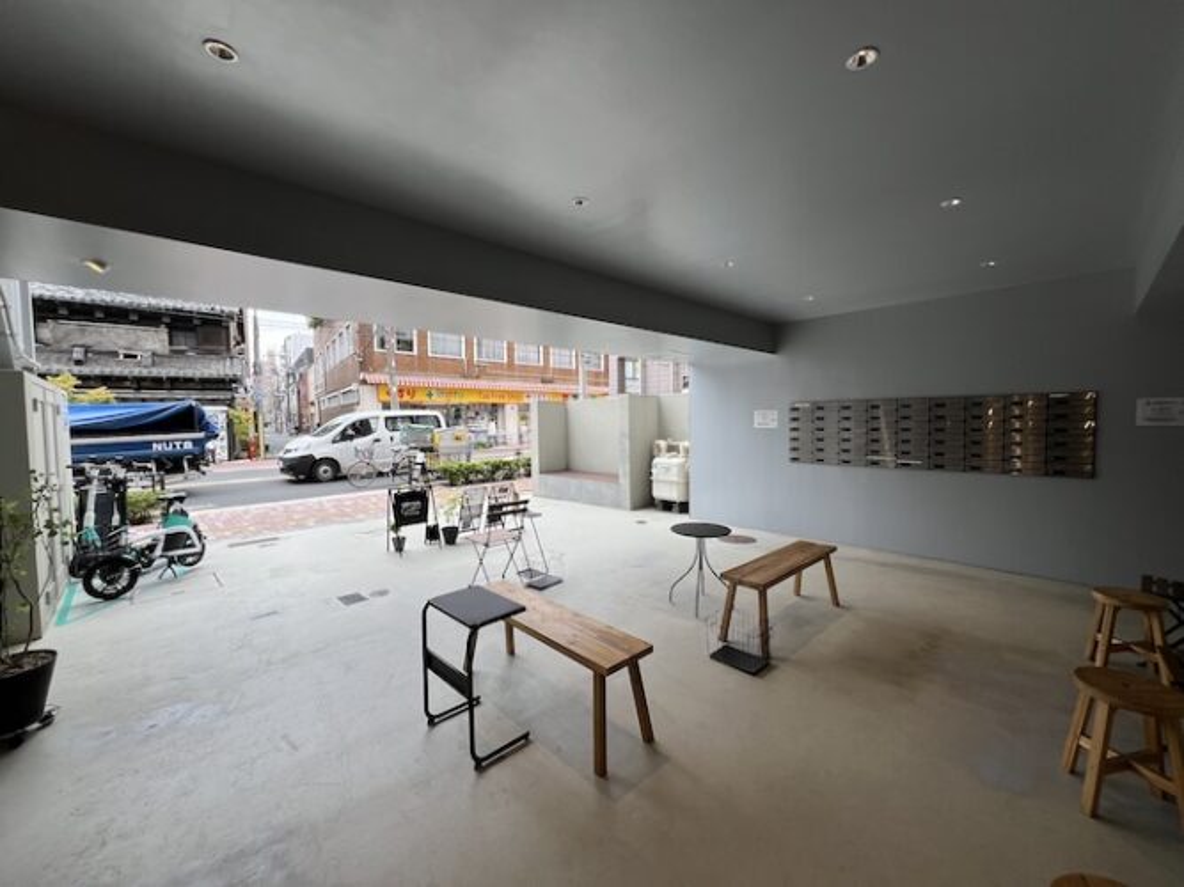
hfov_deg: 106.2
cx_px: 592
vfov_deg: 89.9
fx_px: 445
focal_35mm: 13
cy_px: 444
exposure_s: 1/159
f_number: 1.8
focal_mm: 1.57
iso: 32
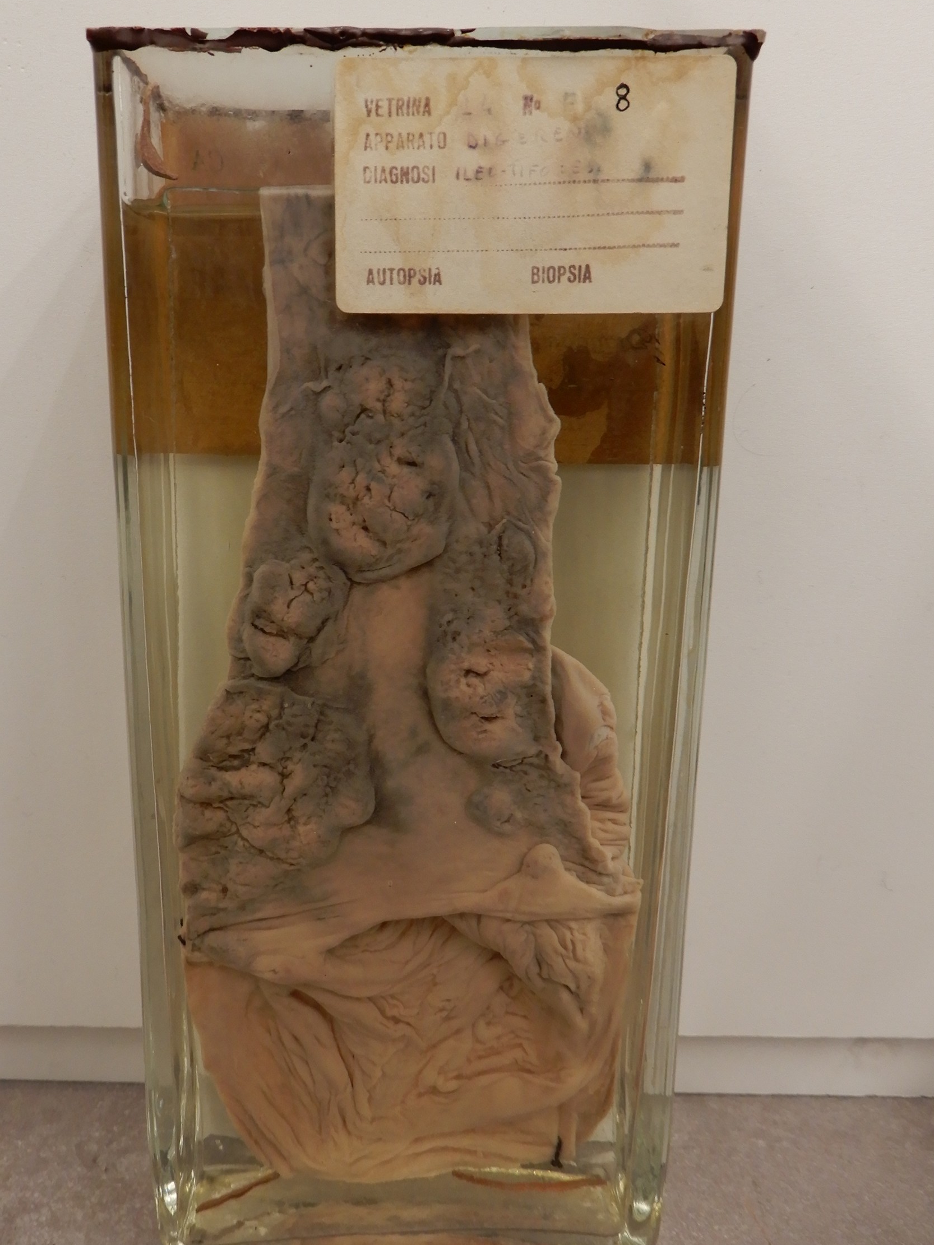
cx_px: 401
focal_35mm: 28
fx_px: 1008
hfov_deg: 49.6
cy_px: 566
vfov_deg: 63.3
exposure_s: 1/30
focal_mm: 4.3
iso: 180
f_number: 3.4
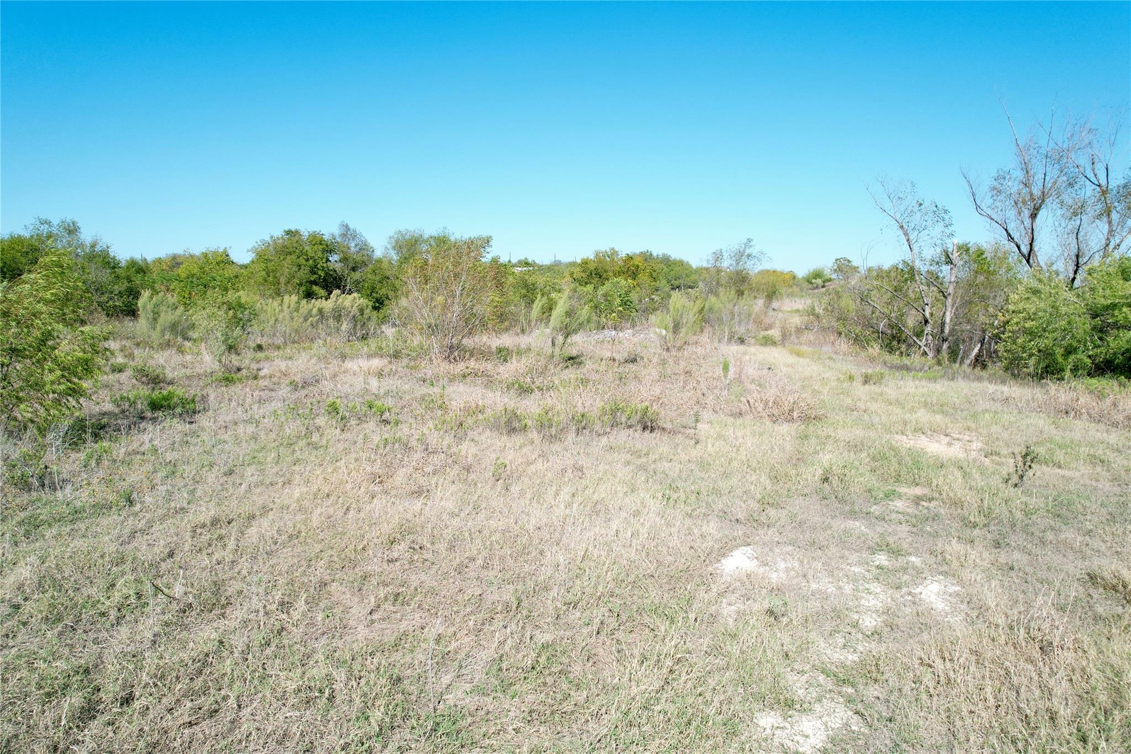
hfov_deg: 78.6
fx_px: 691
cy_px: 377
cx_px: 566
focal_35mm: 22
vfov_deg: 57.2
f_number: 2.8
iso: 100
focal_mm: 8.38
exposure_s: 1/1000
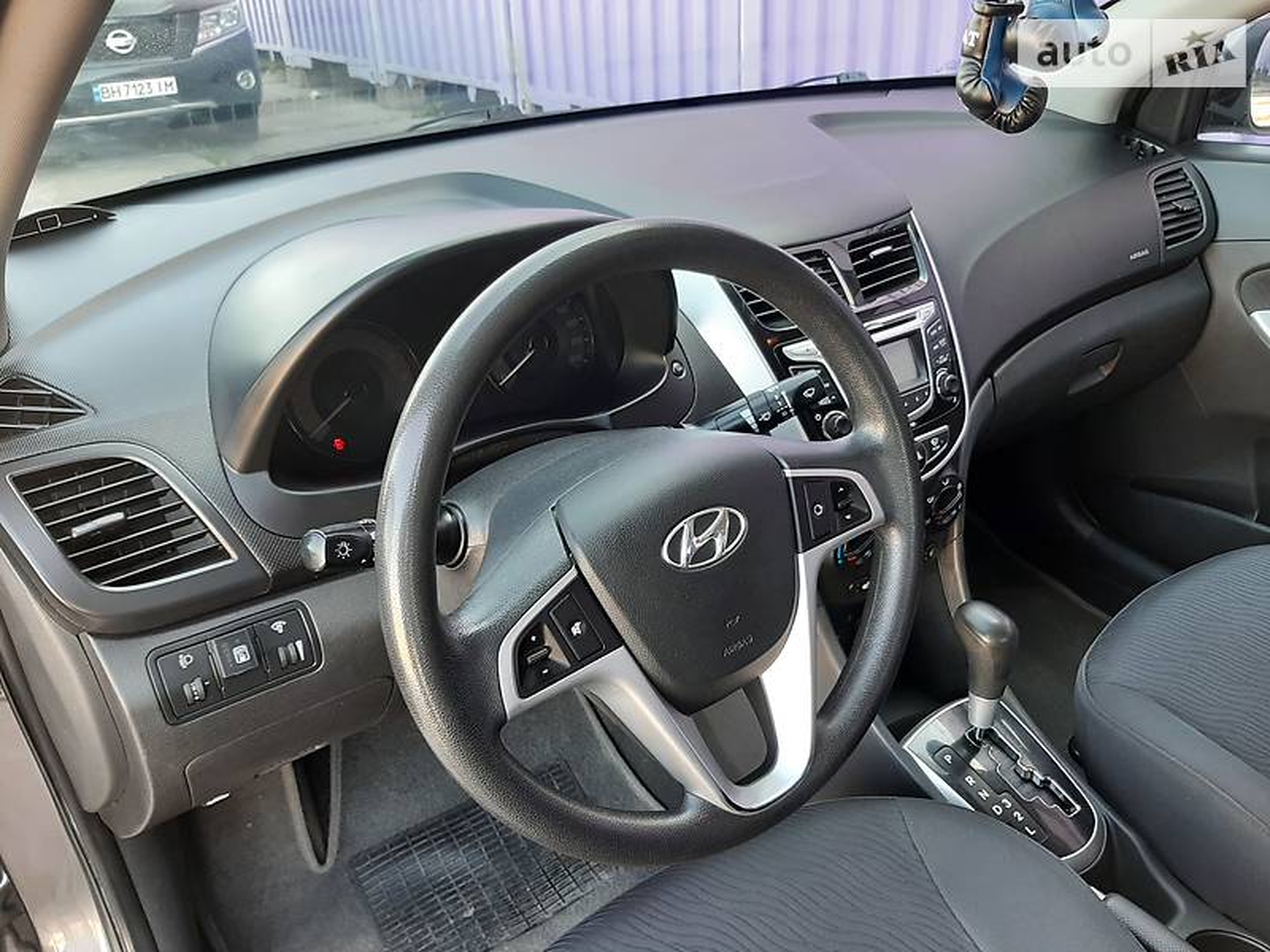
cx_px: 635
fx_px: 954
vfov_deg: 53.1
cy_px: 476
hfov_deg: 67.3
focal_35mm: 26
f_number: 1.7
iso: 50
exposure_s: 1/50
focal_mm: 3.9
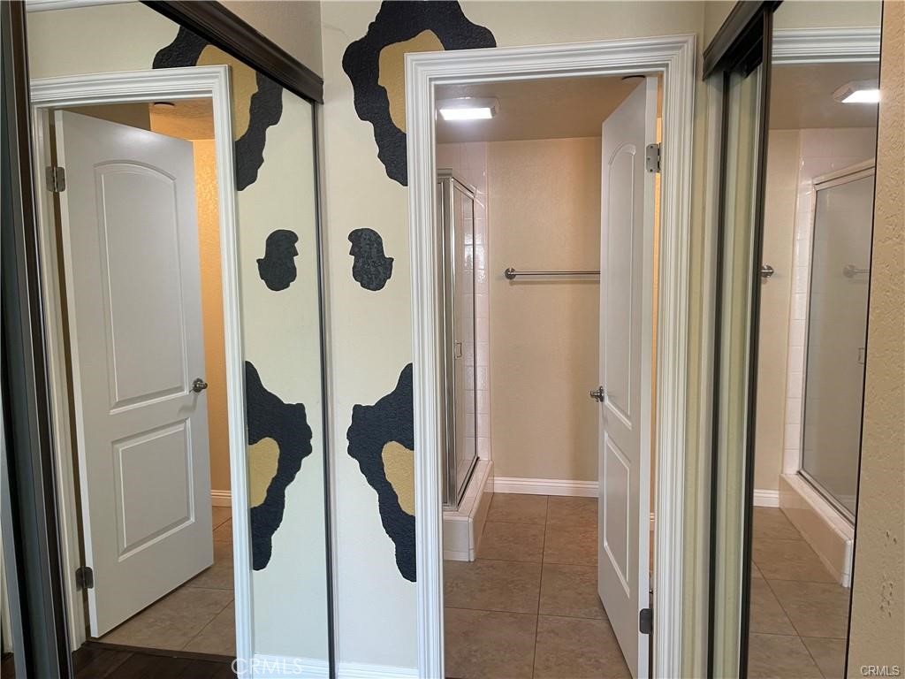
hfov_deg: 67.3
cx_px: 452
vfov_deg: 53.1
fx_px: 680
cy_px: 340
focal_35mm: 26
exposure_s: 1/60
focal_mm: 5.1
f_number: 1.6
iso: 100
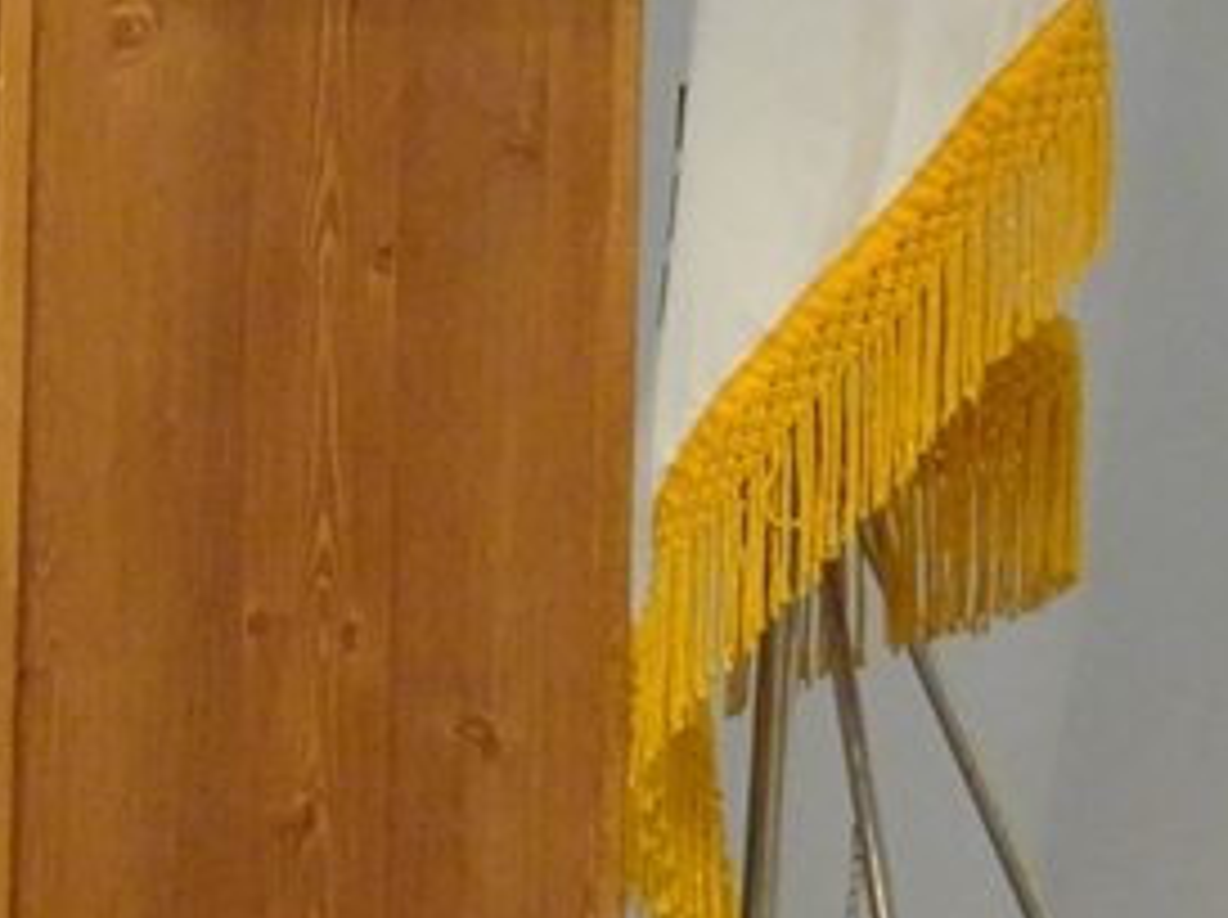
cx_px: -4
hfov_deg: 4.8
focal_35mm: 411
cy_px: -693
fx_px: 14561
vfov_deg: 3.6
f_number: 5.6
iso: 800
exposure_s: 1/50
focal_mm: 17.68
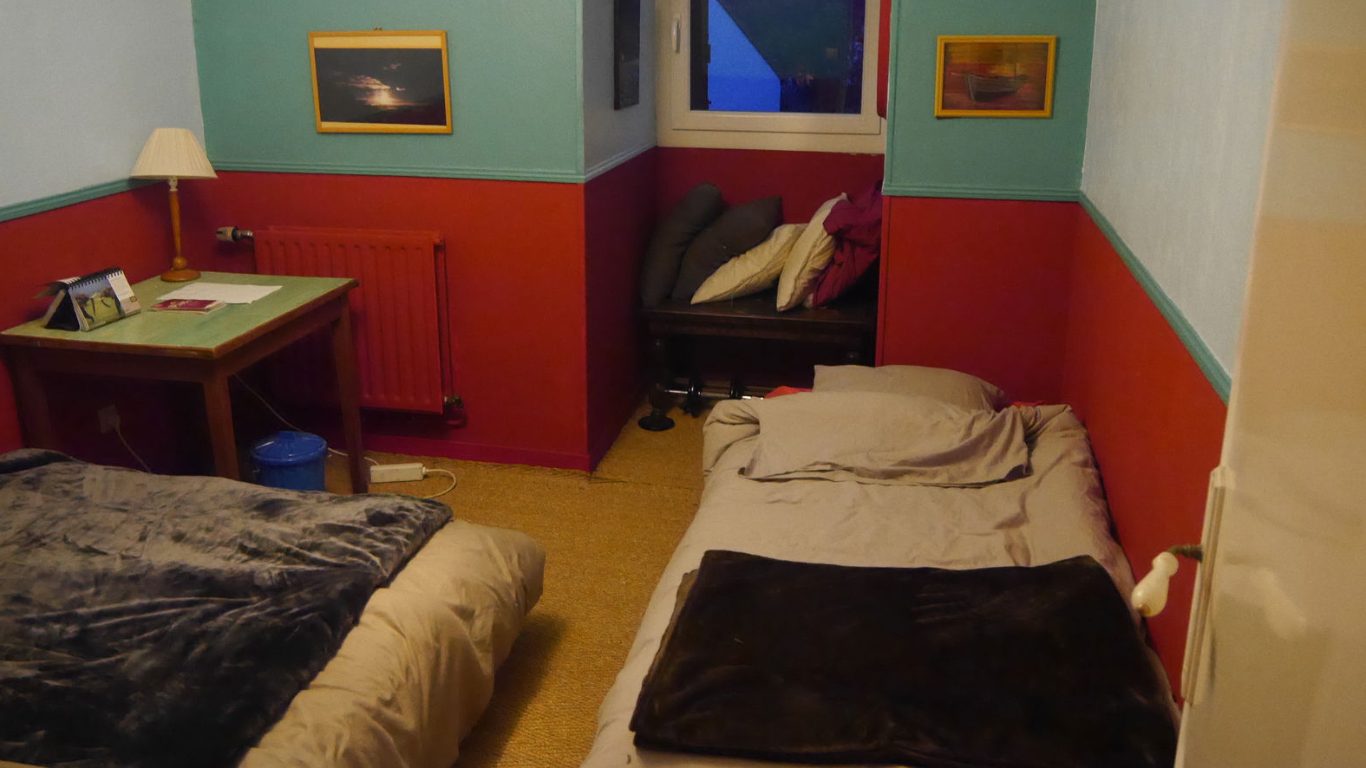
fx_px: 1123
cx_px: 683
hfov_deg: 62.6
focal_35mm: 31
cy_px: 316
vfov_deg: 37.7
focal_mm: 14
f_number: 3.5
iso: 3200
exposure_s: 1/20
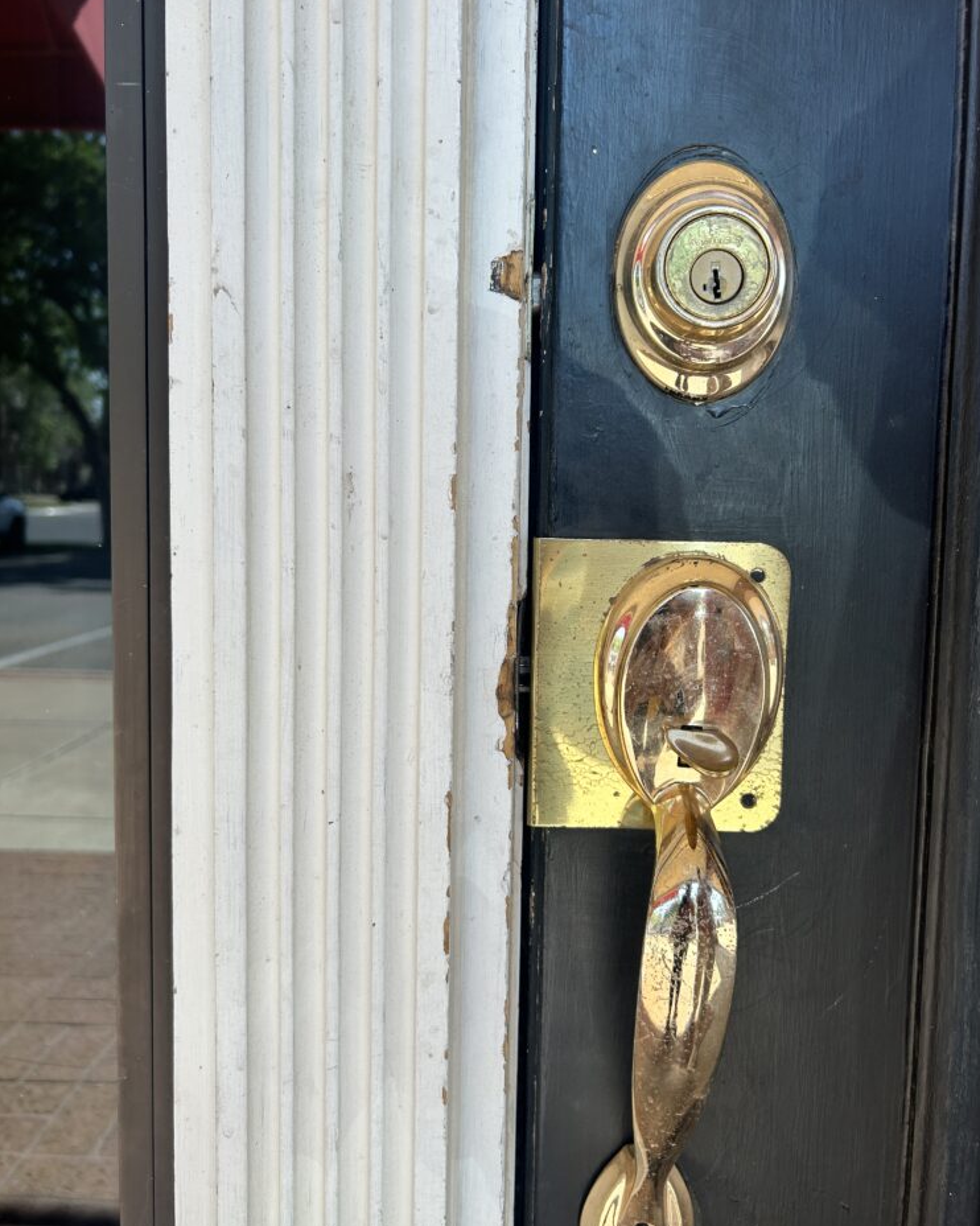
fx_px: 1015
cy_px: 579
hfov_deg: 51.5
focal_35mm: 28
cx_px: 505
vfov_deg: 62.2
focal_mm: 5.7
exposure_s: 1/763
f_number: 1.5
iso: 50
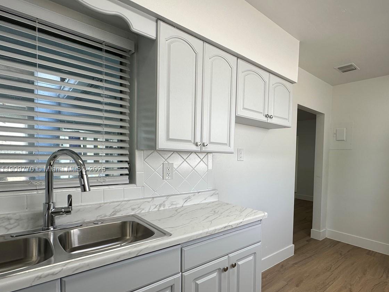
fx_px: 225
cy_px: 170
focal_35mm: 20
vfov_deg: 65.6
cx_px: 272
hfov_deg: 77.9
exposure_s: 1/120
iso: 50
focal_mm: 2.22
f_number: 2.2
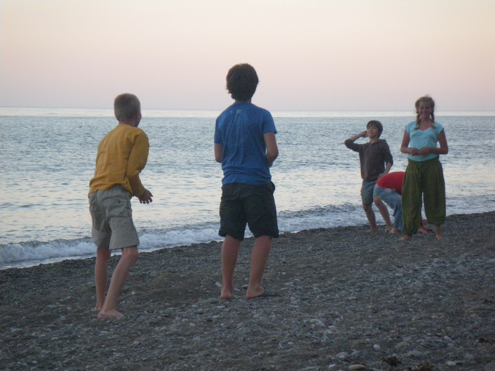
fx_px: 1644
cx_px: 248
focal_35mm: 115
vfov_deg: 12.9
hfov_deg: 17.1
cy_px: 186
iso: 500
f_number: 5.2
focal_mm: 20.6
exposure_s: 1/160
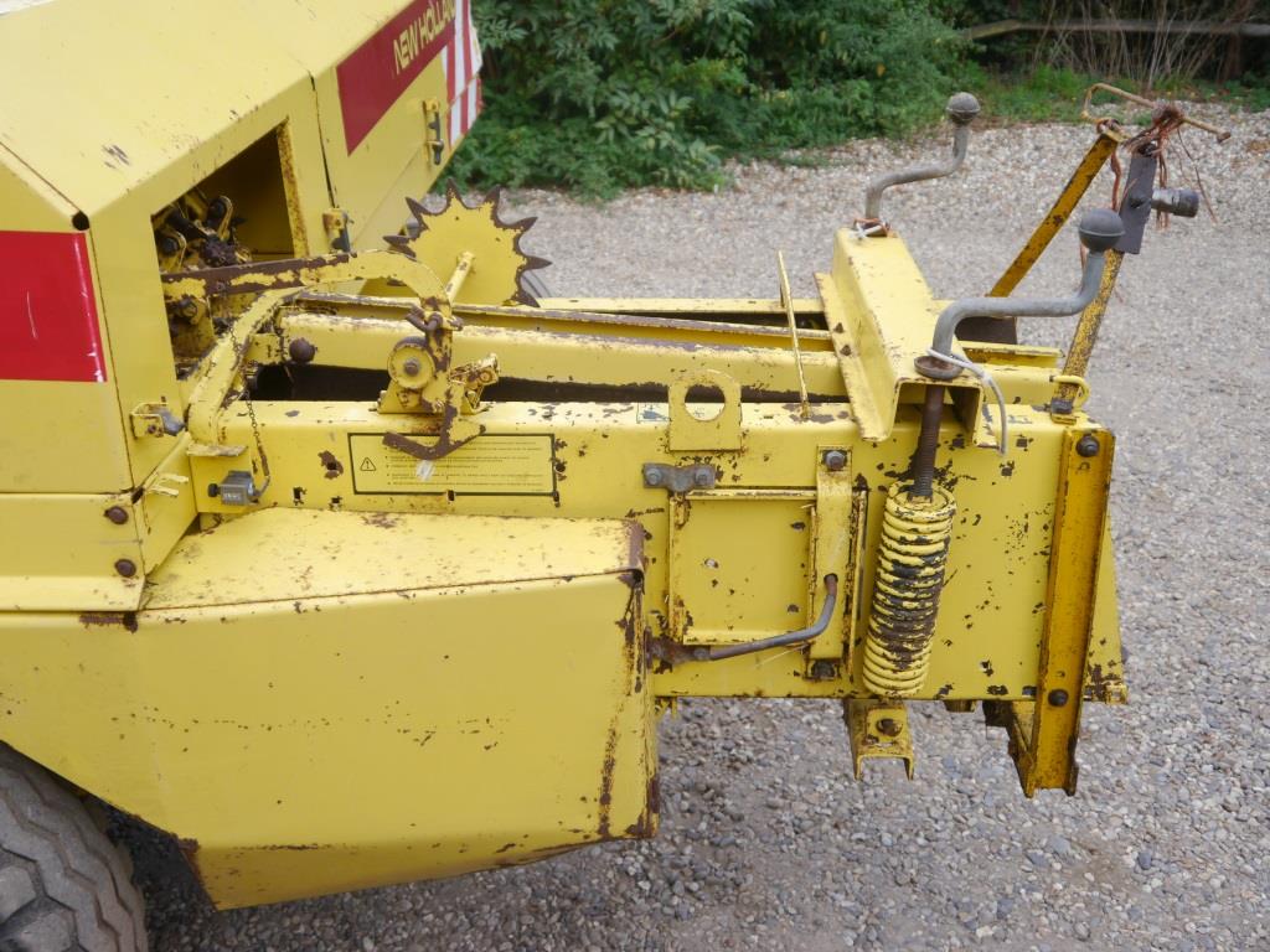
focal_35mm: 38
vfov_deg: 37.7
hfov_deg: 49.0
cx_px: 635
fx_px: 1394
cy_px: 476
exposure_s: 1/100
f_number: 4.1
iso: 160
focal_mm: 19
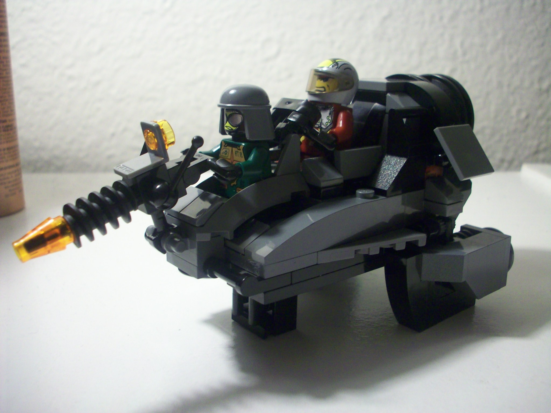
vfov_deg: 38.7
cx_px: 276
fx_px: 589
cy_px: 206
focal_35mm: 37
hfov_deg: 50.1
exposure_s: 1/18.5
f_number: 2.8
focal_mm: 6.2
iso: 160
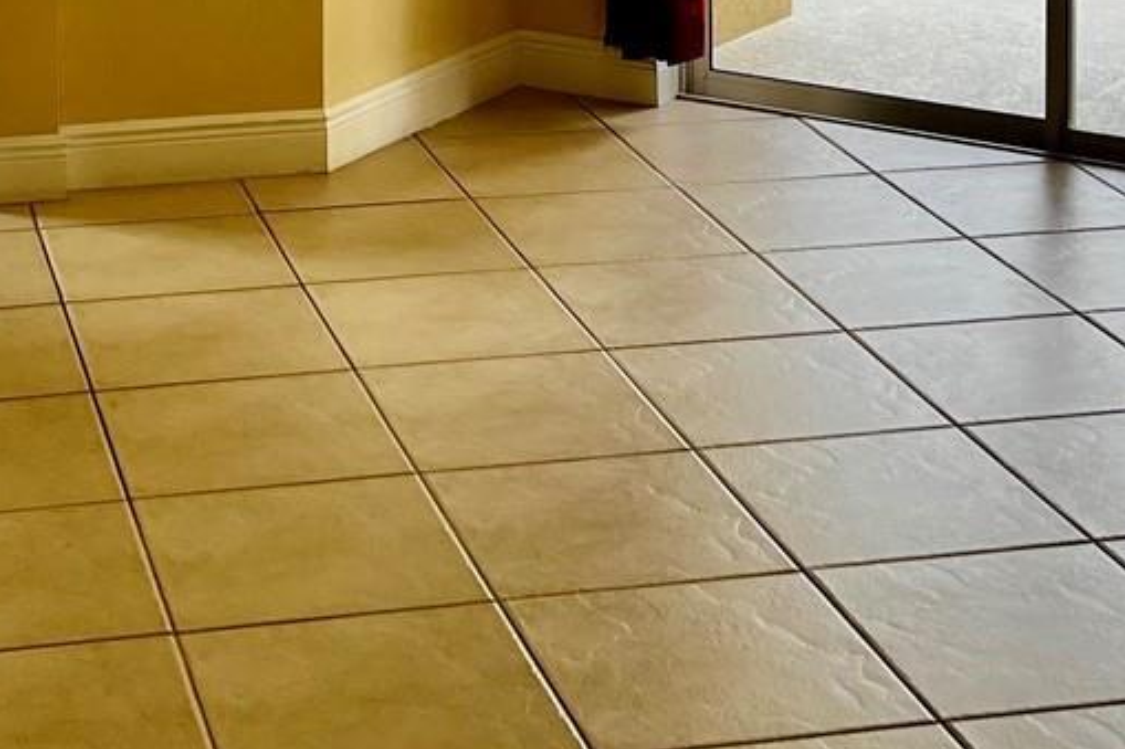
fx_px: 2655
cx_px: 332
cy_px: -488
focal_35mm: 85
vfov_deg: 14.6
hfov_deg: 23.8
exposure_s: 1/121
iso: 50
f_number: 1.5
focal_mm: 5.7
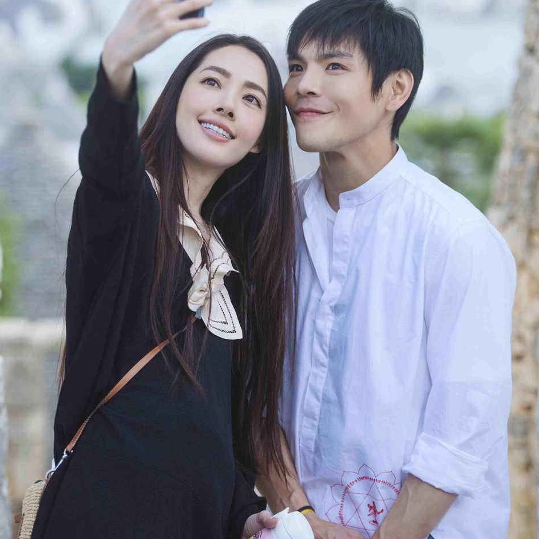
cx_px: 270
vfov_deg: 12.9
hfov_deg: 12.9
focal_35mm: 135
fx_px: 2378
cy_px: 209
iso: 500
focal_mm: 105
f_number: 2.8
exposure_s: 1/500
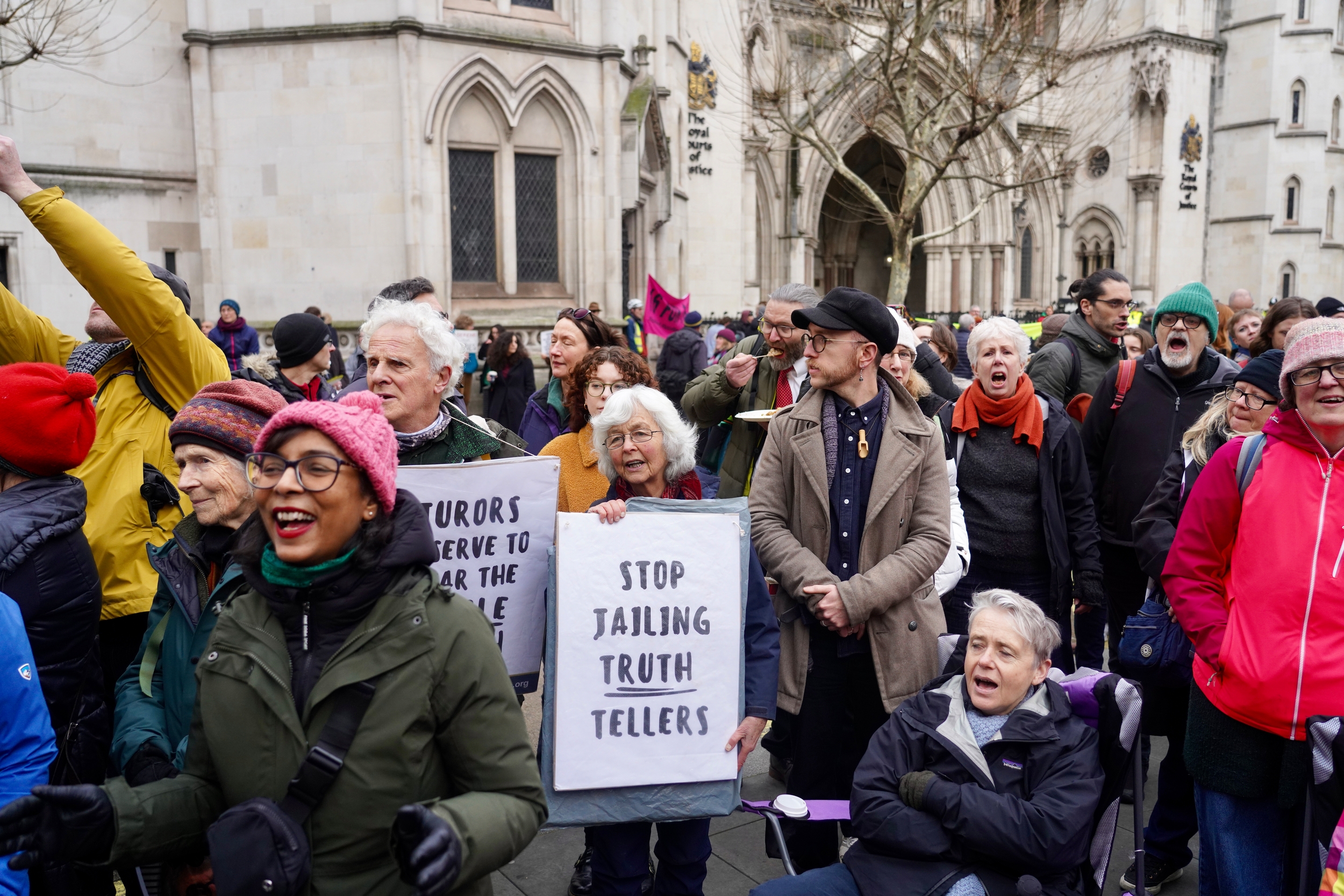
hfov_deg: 61.9
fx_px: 1120
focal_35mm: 30
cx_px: 672
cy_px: 448
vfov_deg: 43.6
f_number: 4
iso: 800
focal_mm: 30
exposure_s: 1/800
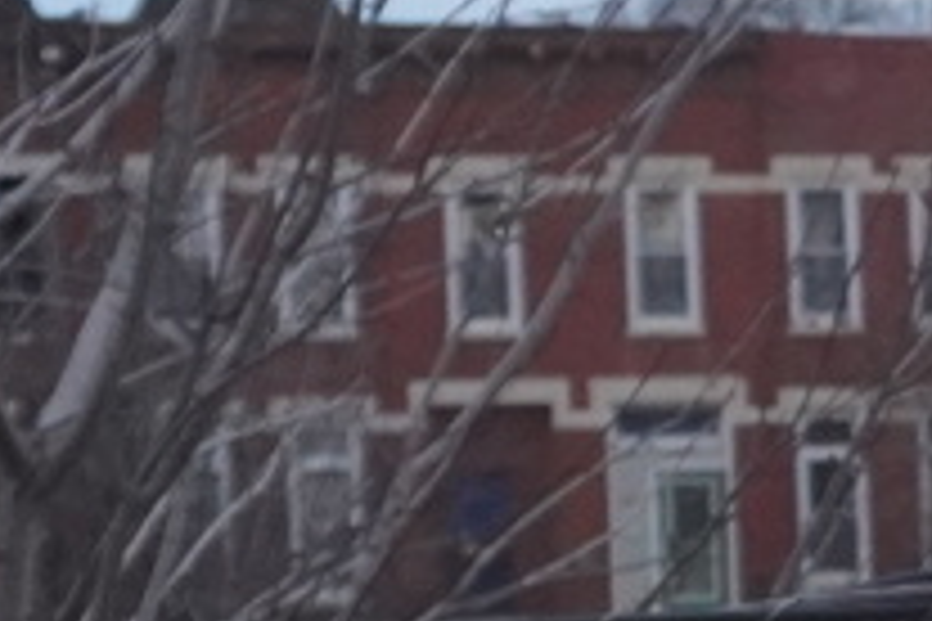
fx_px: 4867
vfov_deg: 7.3
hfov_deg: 9.2
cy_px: 639
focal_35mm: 188
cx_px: 2580
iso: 1250
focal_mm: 16
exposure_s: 1/160
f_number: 4
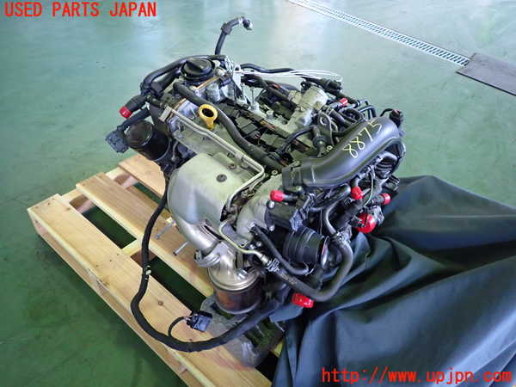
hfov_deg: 69.4
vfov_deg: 54.9
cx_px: 258
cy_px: 194
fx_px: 373
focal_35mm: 25
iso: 500
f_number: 2
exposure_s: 1/30
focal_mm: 4.5
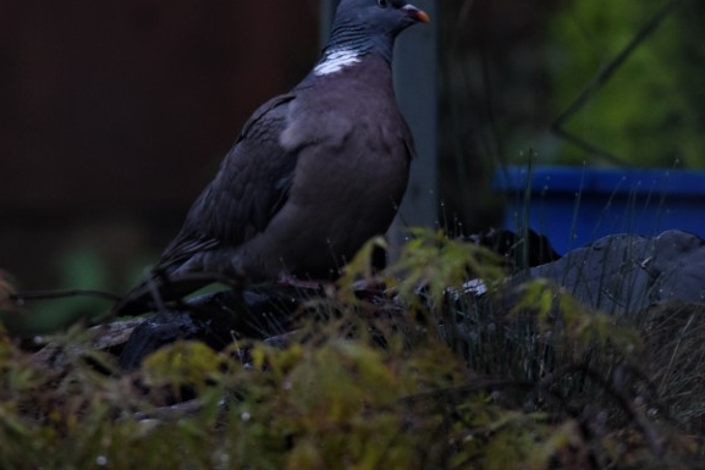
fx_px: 12830
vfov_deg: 2.1
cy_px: 178
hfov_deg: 3.1
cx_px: 327
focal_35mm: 655
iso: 3200
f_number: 6
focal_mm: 350
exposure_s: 1/500
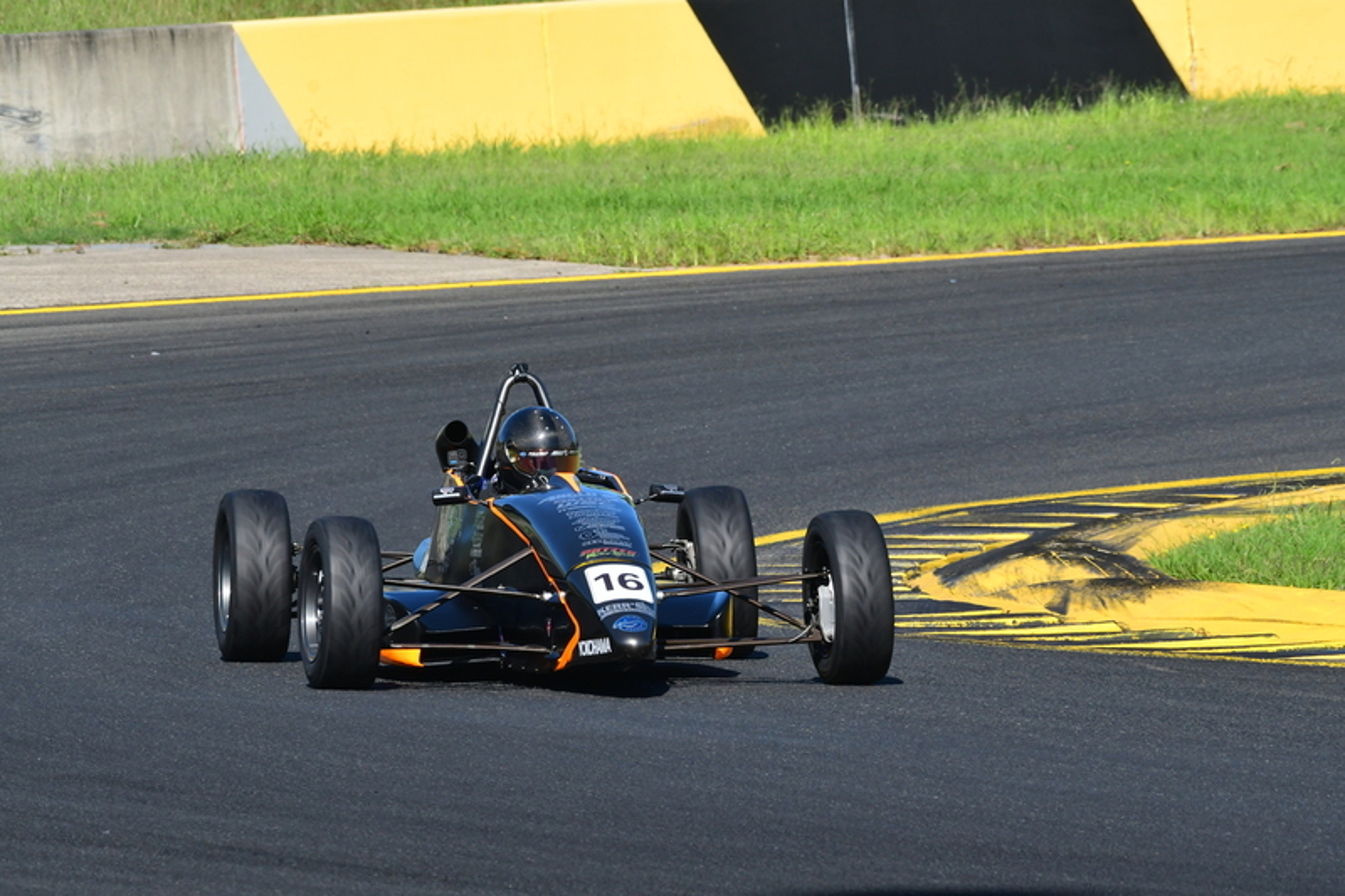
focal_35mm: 405
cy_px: 448
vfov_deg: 3.4
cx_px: 672
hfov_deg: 5.1
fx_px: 15127
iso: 500
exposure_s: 1/640
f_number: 11
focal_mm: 270
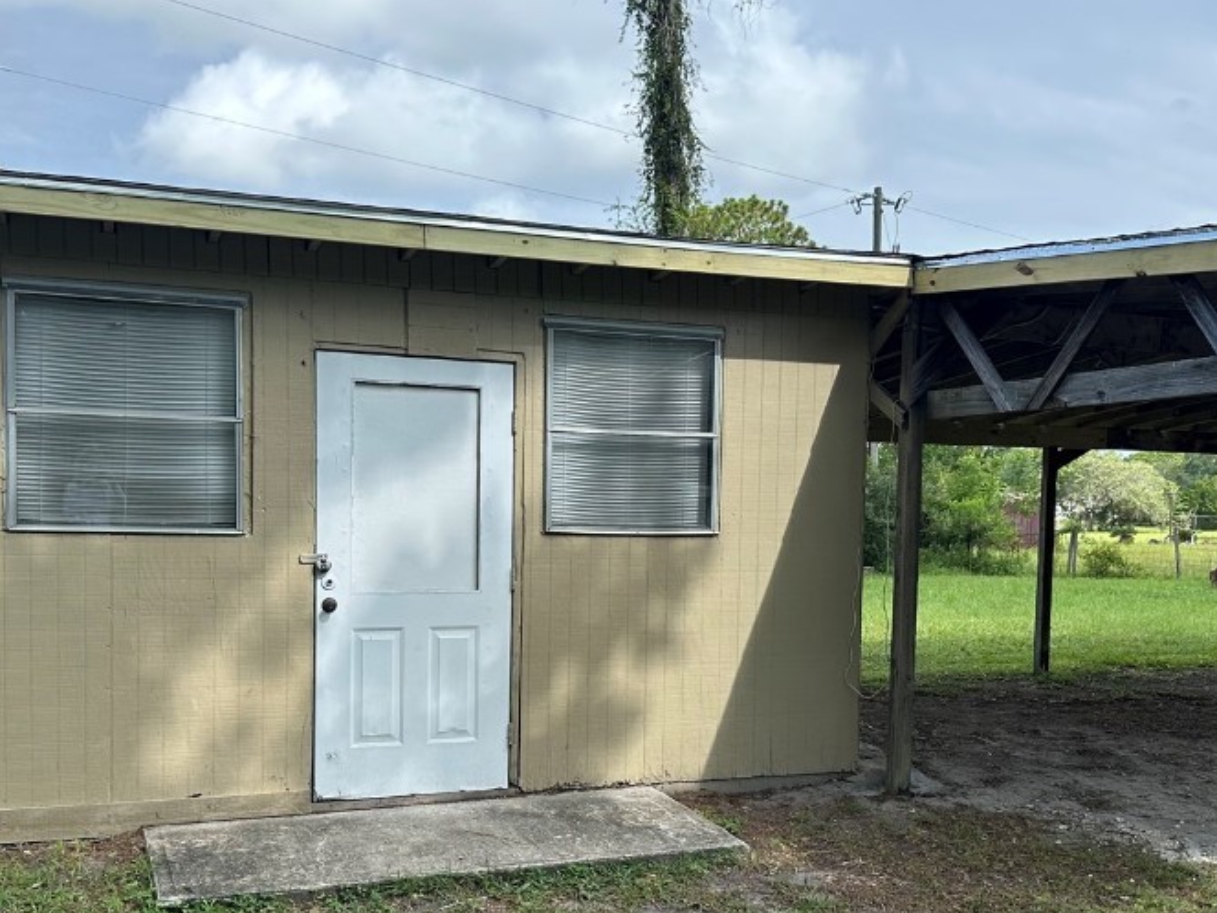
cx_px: 614
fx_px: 1301
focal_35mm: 37
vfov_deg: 38.4
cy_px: 585
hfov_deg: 50.1
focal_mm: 6.86
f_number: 1.78
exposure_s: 1/2203
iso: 80
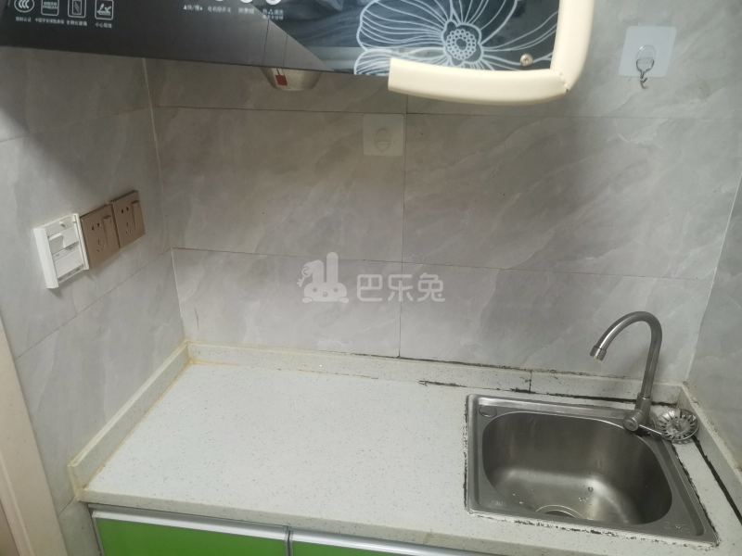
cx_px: 371
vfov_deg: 53.1
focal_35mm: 26
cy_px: 278
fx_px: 557
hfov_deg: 67.3
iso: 250
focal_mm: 4.75
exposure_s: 1/50
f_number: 1.8
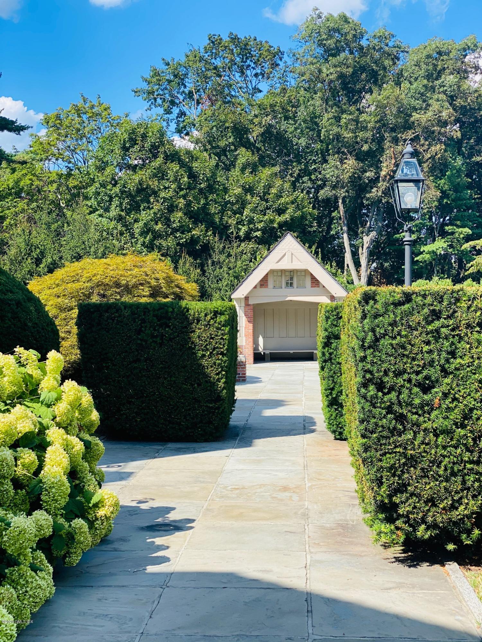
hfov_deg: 28.0
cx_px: 241
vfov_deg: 36.8
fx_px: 965
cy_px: 321
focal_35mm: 52
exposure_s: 1/675
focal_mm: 6
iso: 20
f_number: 2
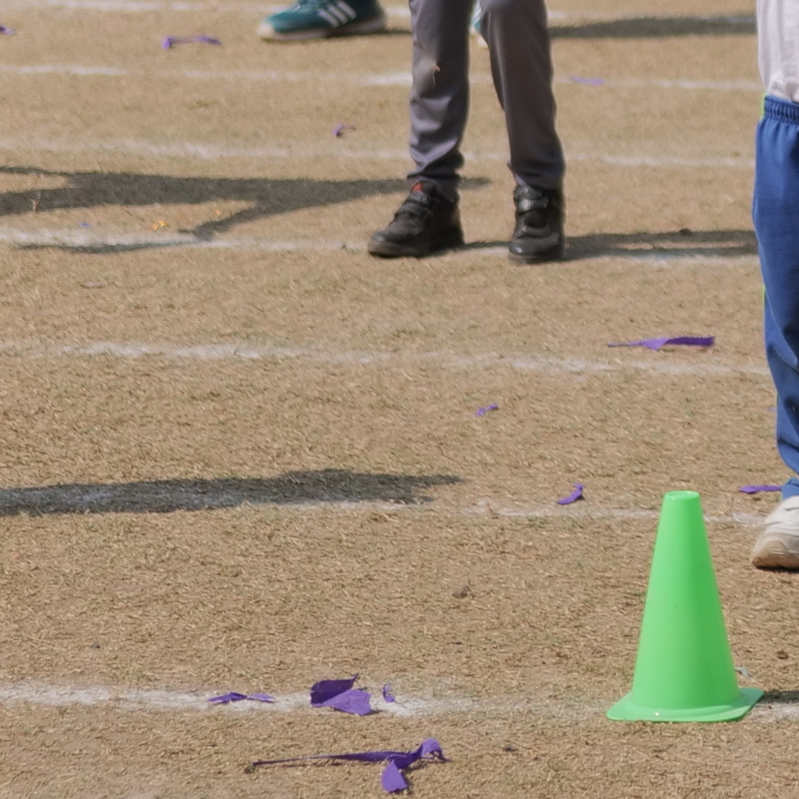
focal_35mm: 241
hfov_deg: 7.0
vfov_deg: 7.1
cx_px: 1506
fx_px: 6293
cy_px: -436
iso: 100
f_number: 1.8
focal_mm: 50
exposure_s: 1/5000
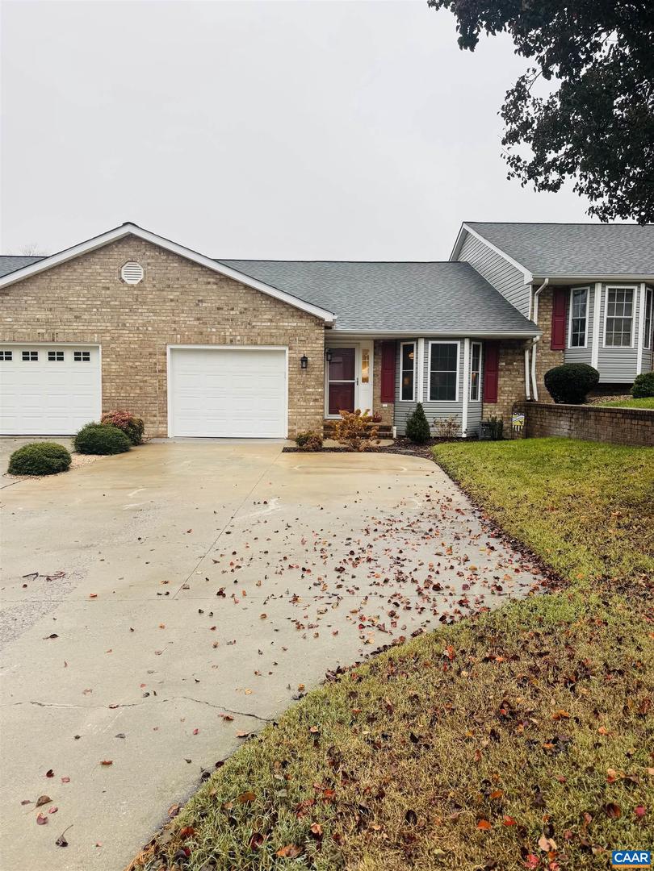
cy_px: 436
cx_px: 327
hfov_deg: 56.8
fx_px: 605
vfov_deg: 71.6
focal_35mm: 24
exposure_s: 1/397
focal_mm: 6.76
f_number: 1.78
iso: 80
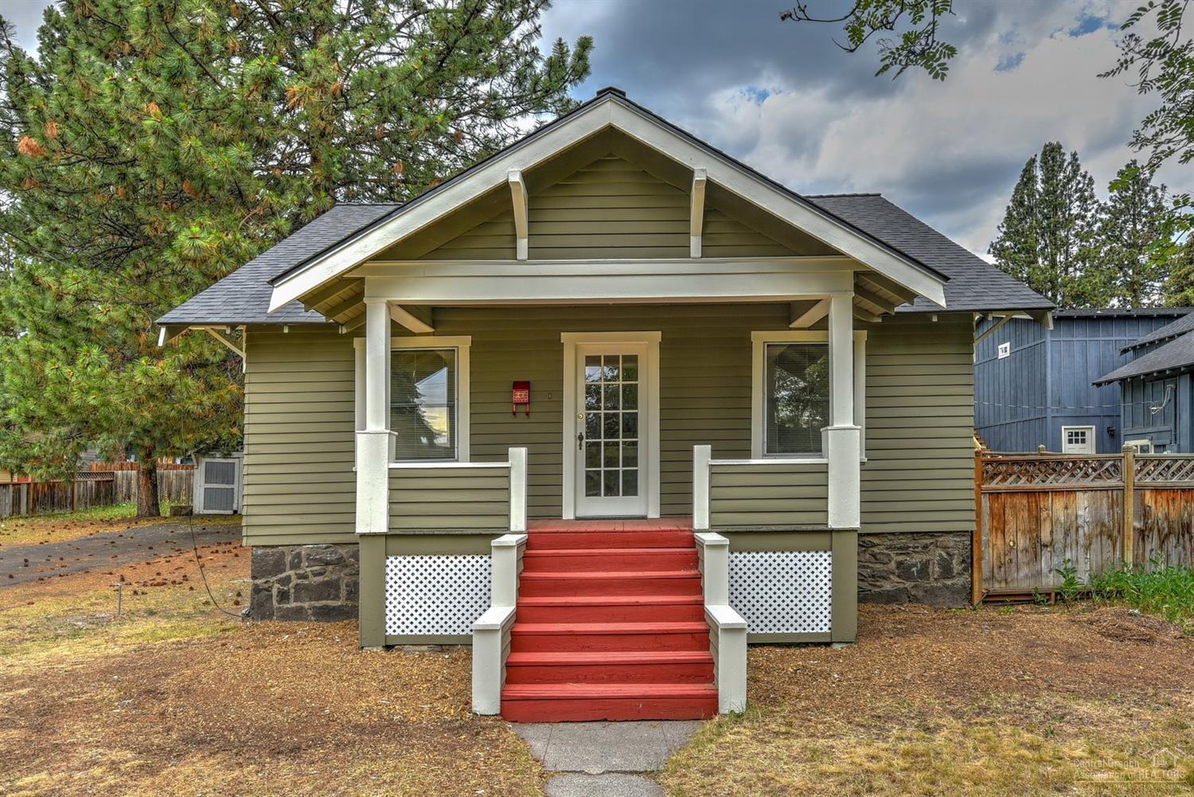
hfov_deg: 86.9
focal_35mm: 19
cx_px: 597
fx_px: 630
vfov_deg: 64.6
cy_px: 398
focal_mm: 19
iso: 100
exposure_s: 1/90
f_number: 8
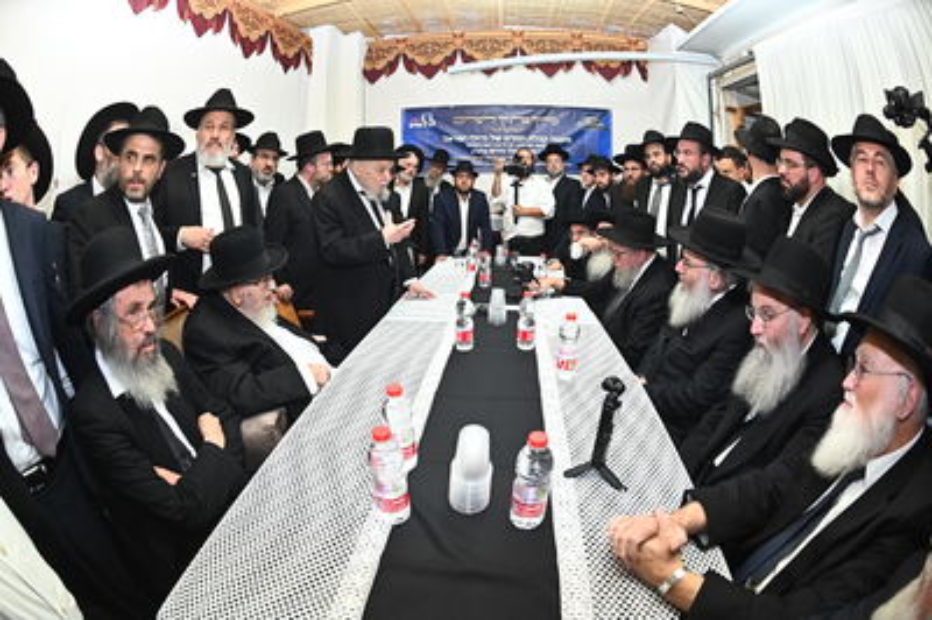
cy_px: 310
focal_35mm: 16
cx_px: 466
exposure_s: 1/200
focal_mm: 16
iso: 1250
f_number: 5
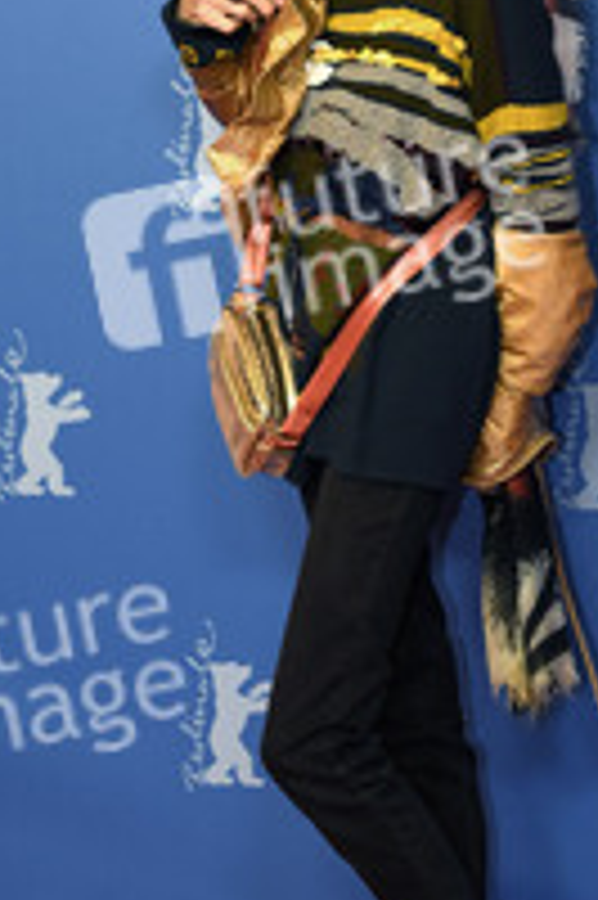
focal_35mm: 104
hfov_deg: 13.1
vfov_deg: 19.7
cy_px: 468
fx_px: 2596
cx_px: 445
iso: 1000
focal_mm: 52
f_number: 4.5
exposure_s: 1/400
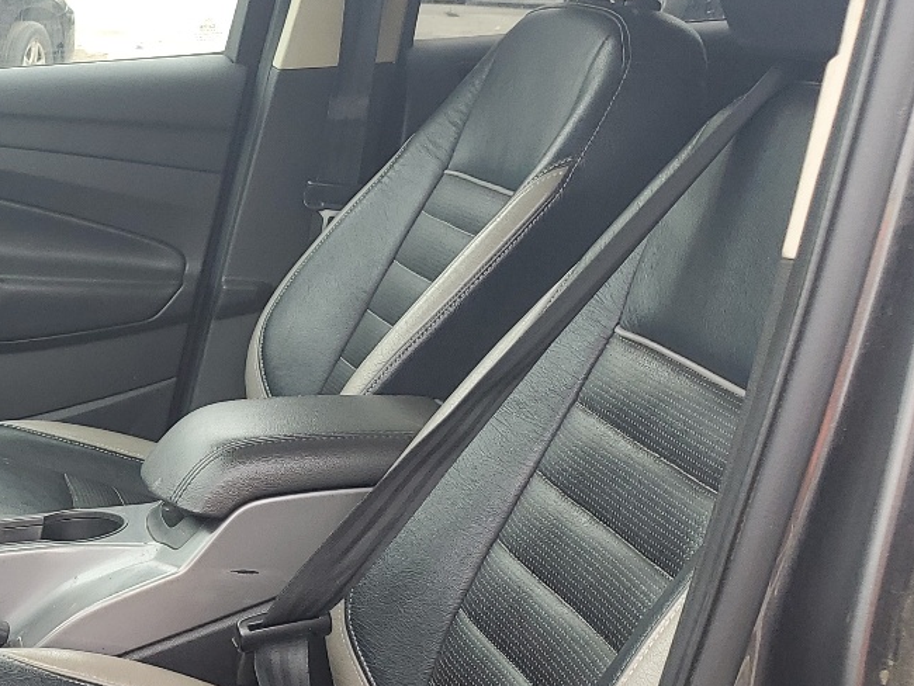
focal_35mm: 64
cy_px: 502
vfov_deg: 22.8
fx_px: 1690
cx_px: -139
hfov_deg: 27.2
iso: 50
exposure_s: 1/256
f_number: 1.5
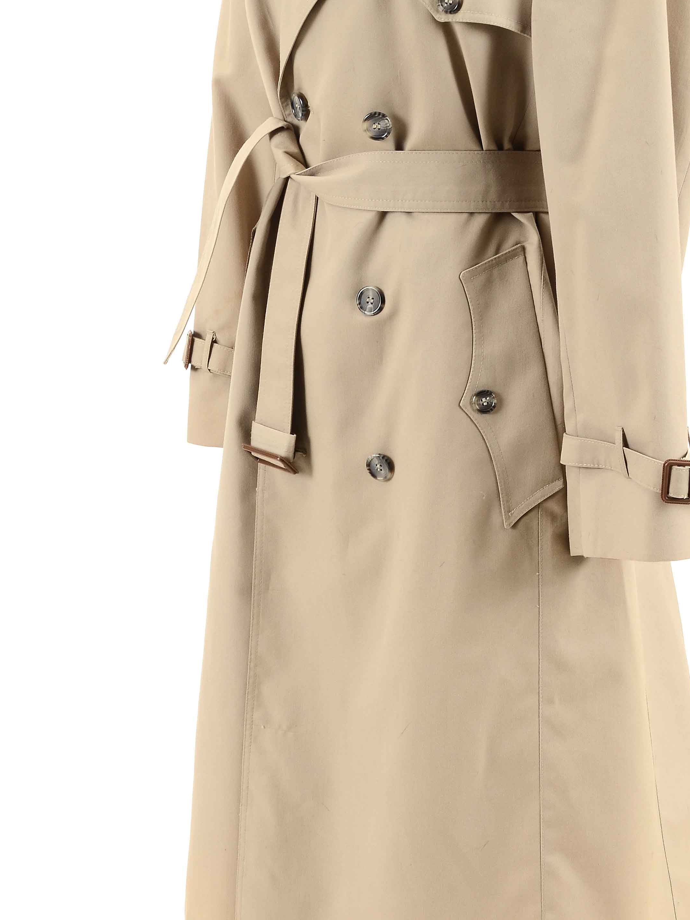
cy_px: 345
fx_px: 2972
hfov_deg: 13.2
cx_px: 440
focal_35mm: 112
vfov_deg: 17.6
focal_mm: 45
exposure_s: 1/80
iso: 160
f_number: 8
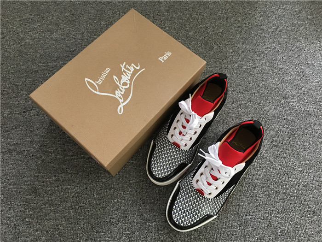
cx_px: 161
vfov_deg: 48.2
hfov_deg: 61.7
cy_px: 121
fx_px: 270
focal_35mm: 29
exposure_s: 1/17
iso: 100
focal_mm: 4.15
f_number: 2.2
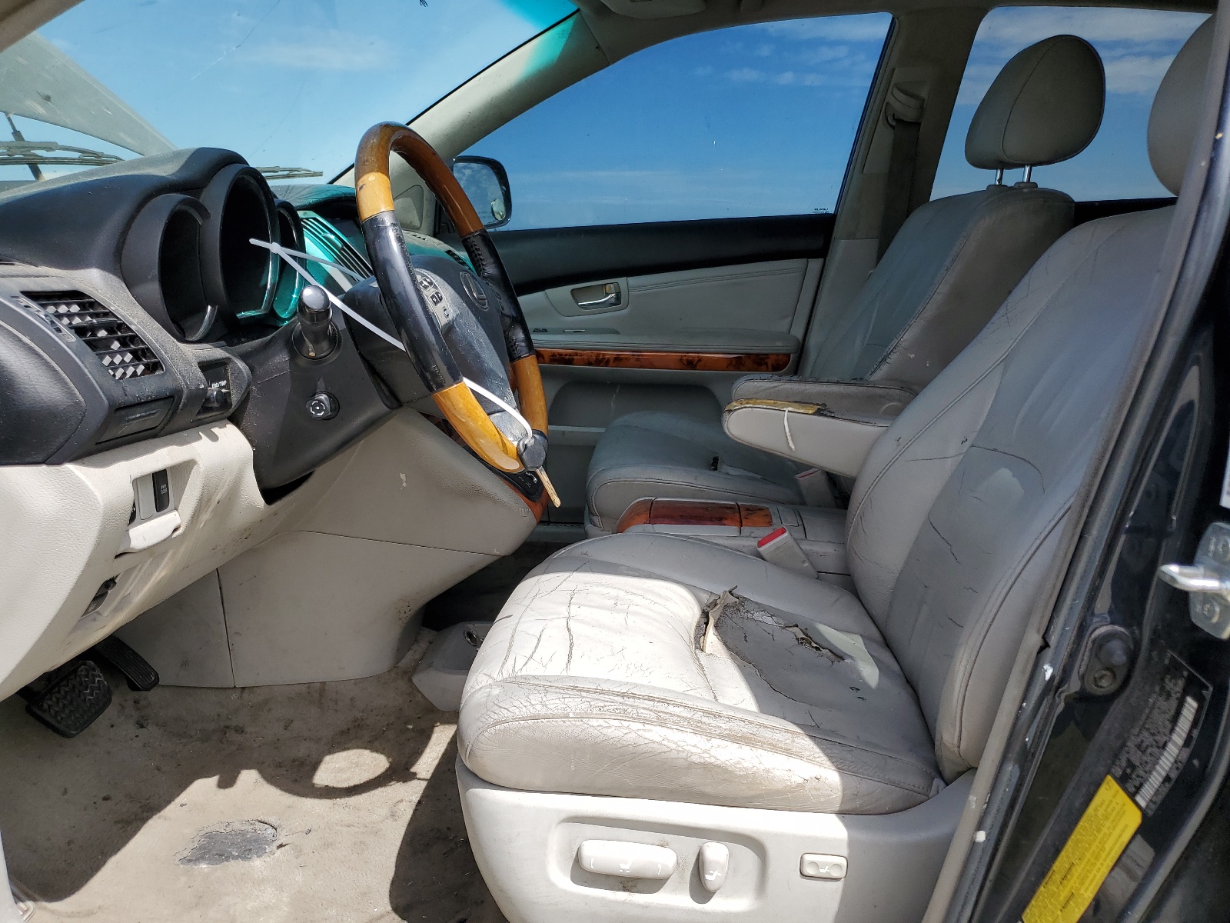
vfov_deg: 53.1
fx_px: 924
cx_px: 615
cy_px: 462
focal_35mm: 26
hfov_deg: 67.3
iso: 50
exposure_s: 1/2500
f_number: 1.5
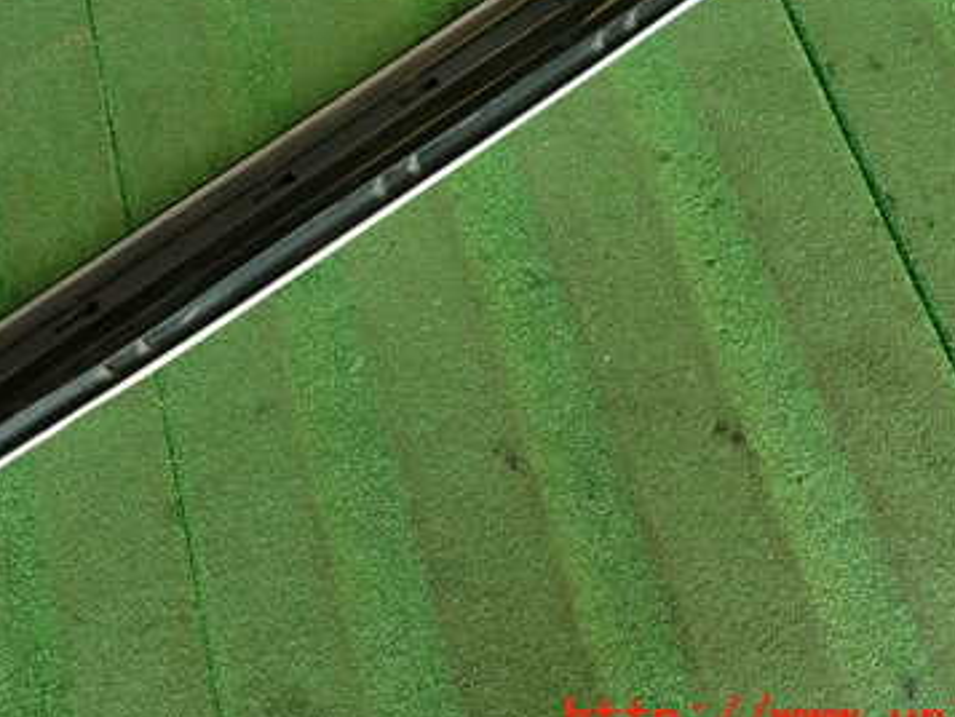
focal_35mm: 42
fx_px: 1159
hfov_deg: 44.5
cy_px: 155
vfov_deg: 33.5
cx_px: 366
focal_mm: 4.5
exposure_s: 1/30
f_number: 2
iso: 250
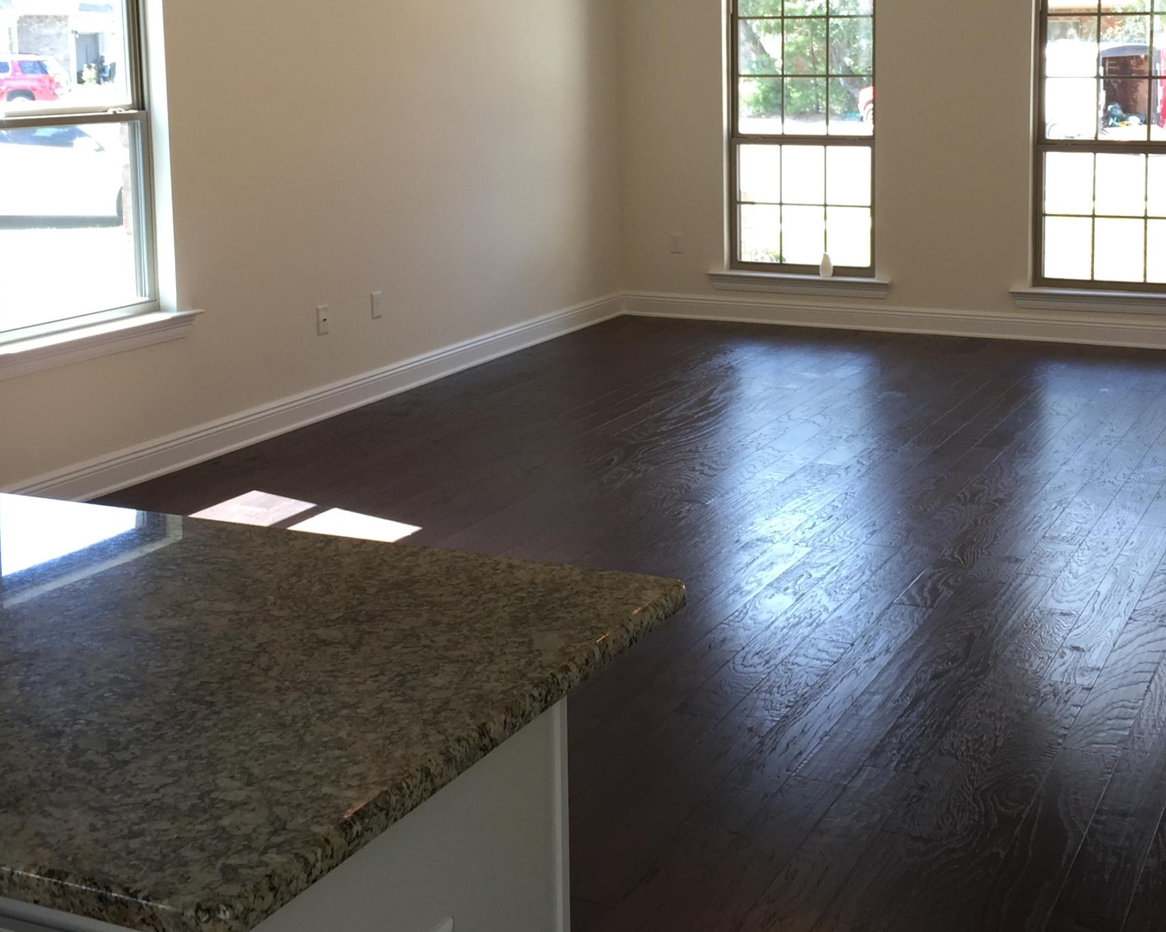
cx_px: 666
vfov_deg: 30.3
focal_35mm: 49
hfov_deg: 38.0
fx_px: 1691
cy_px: 238
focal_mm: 4.15
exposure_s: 1/60
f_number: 2.2
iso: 40
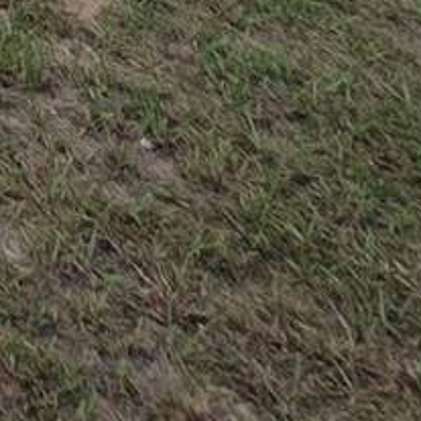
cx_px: -592
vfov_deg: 11.8
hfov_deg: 13.8
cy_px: -795
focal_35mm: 89
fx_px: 1225
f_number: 2.2
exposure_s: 1/1610
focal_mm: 1.74
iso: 40
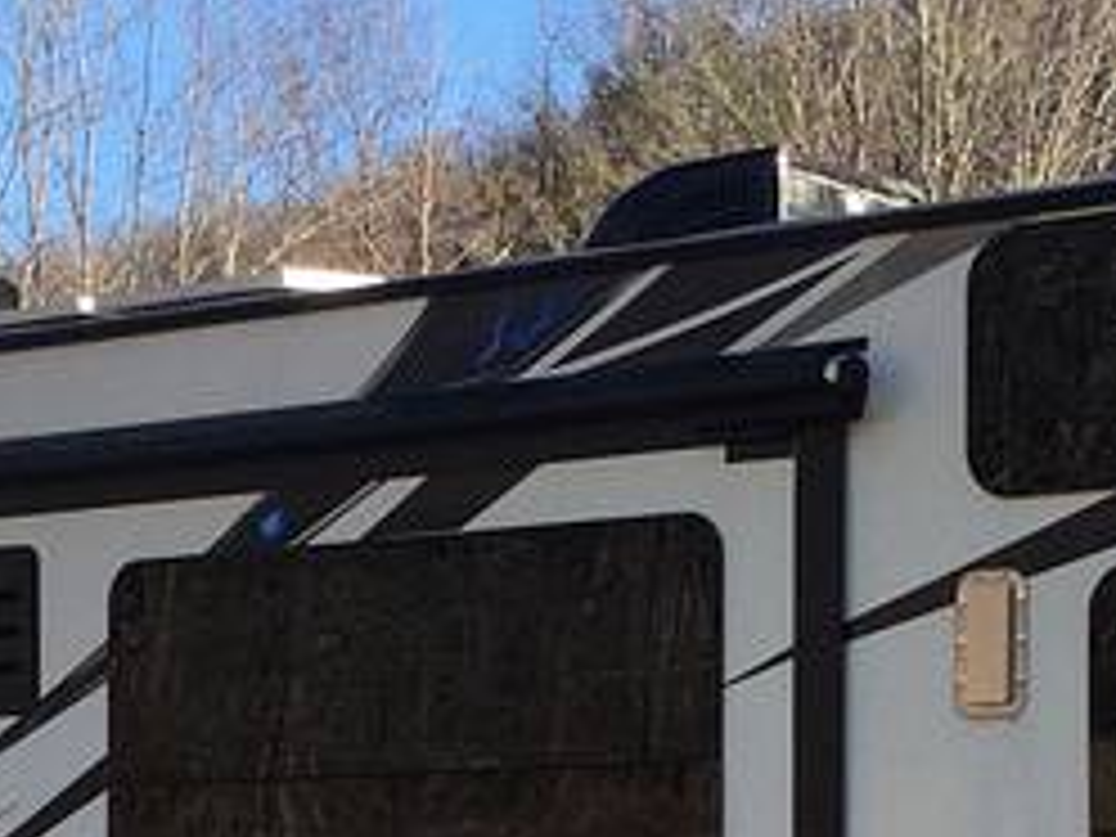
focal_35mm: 125
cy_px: 1026
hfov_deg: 15.7
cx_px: 770
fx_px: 4030
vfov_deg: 11.6
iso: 25
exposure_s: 1/529
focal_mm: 3.3
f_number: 2.4
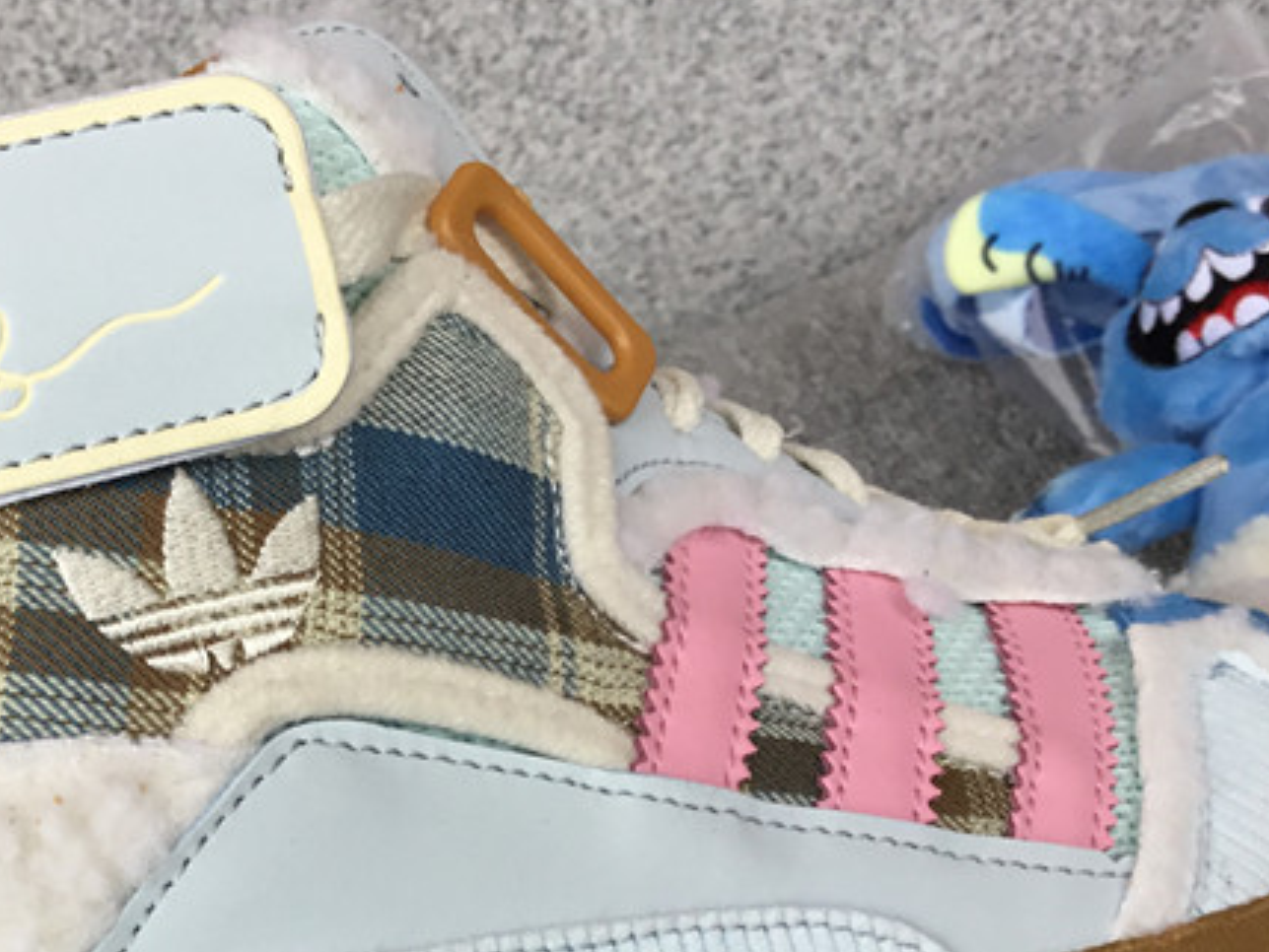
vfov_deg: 22.3
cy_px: 767
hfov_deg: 29.2
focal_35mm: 65
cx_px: 272
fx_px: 2384
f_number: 2.4
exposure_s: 1/100
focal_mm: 3.3
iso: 32
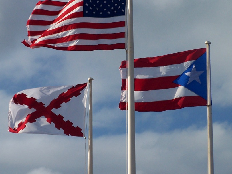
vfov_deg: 8.5
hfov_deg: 11.3
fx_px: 1173
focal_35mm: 175
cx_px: 106
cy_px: 66
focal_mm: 23.1
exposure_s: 1/500
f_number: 3.2
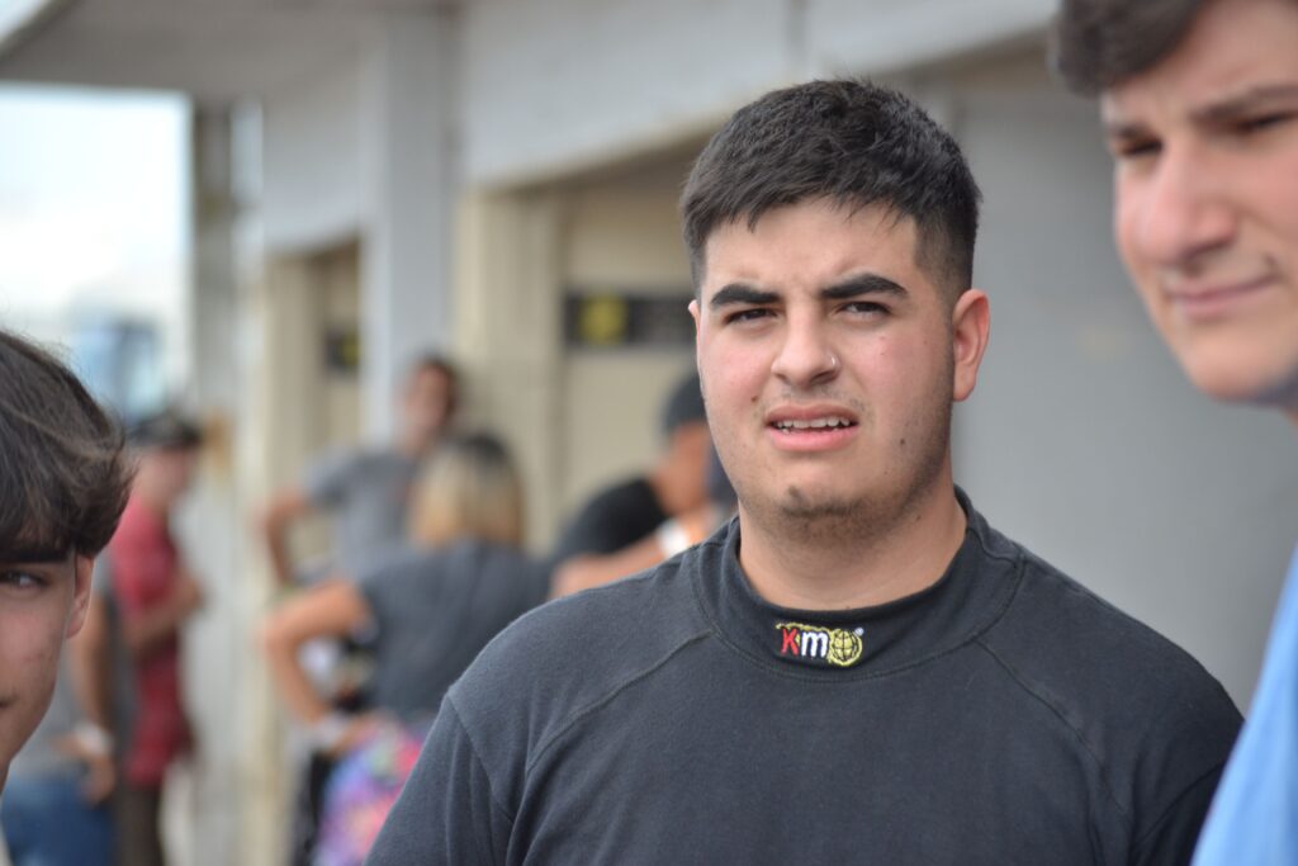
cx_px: 649
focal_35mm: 180
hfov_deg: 11.4
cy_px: 433
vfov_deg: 7.6
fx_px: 6490
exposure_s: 1/400
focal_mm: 120
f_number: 5.6
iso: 400
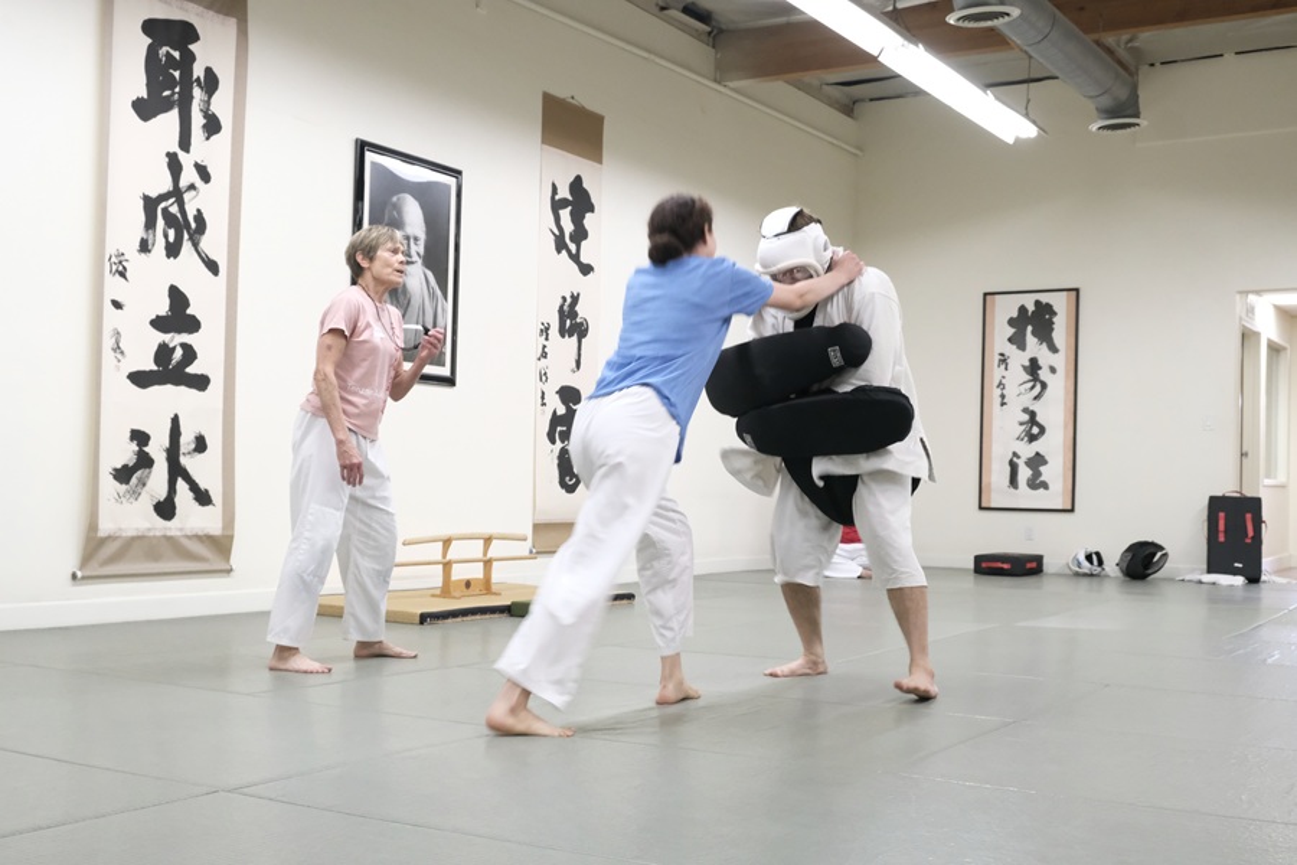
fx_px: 1441
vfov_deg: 33.4
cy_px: 432
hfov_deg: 48.5
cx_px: 648
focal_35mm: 40
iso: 6400
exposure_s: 1/75
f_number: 6.4
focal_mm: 26.5
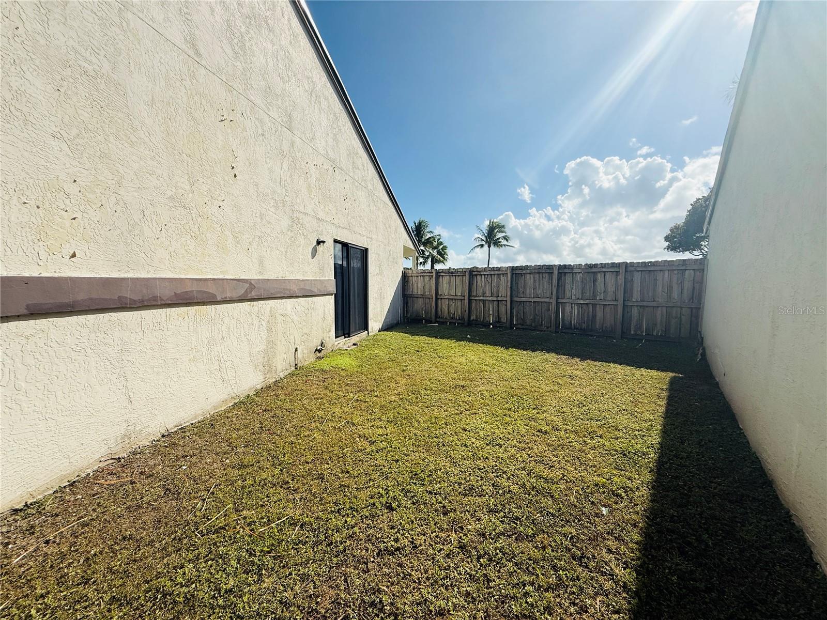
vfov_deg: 85.7
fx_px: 334
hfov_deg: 102.1
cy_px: 310
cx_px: 414
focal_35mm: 14
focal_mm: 2.22
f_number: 2.2
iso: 50
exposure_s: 1/4762
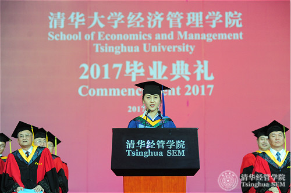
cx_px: 146
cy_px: 96
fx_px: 807
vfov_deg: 13.6
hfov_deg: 20.4
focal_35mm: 100
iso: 2500
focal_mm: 100
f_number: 5
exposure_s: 1/250
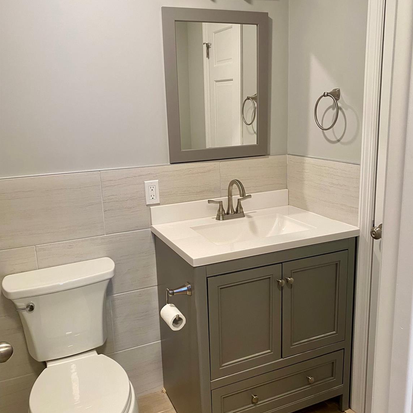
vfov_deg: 52.5
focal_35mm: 31
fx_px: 418
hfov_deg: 52.5
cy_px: 208
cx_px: 208
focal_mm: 4.25
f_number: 1.8
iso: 125
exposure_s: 1/60
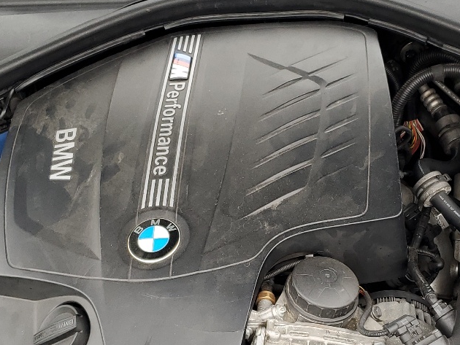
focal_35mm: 66
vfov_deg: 22.0
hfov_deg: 29.0
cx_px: 330
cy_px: 270
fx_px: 877
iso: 50
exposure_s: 1/147
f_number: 1.5
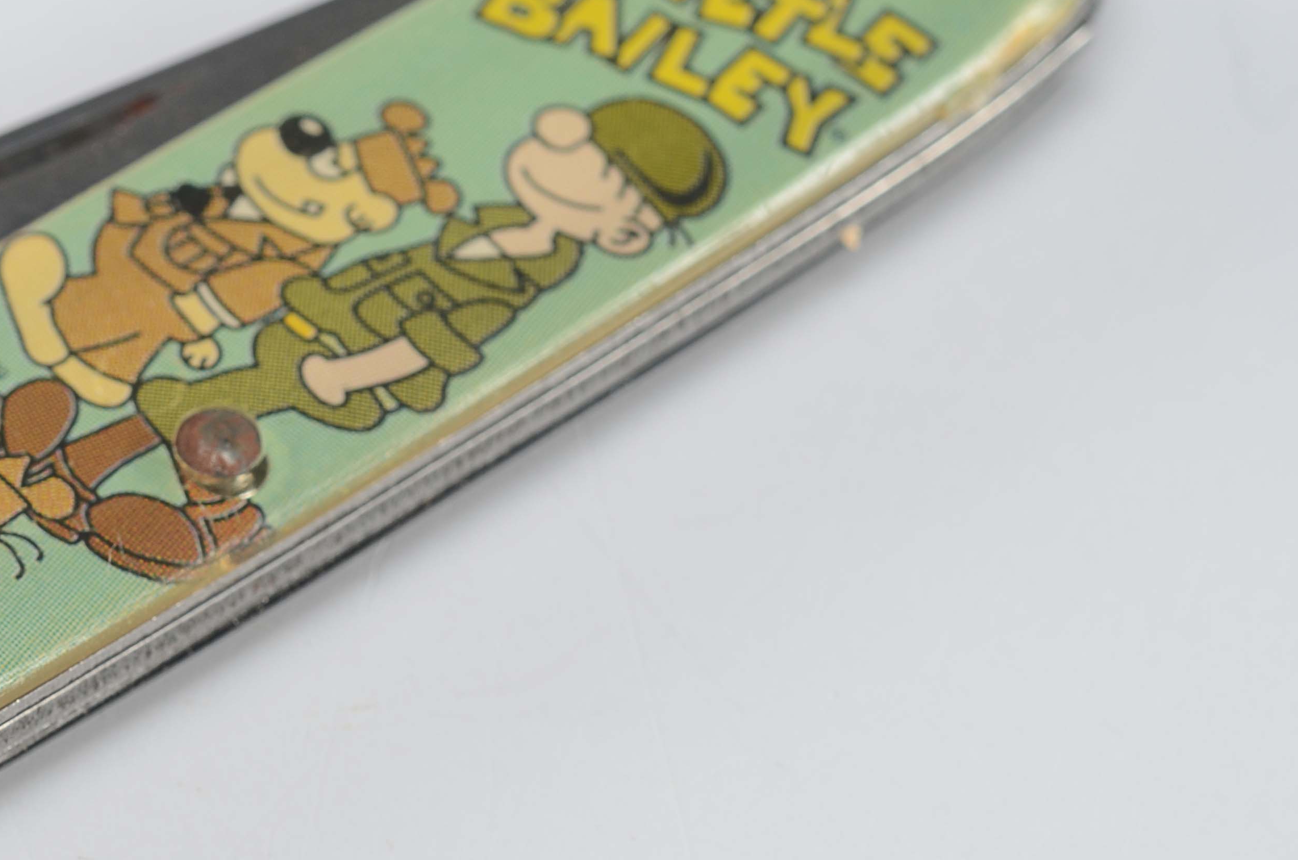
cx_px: 44
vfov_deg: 7.7
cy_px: 456
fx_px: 6404
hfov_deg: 11.5
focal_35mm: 178
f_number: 11
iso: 100
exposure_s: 1/80
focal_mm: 60
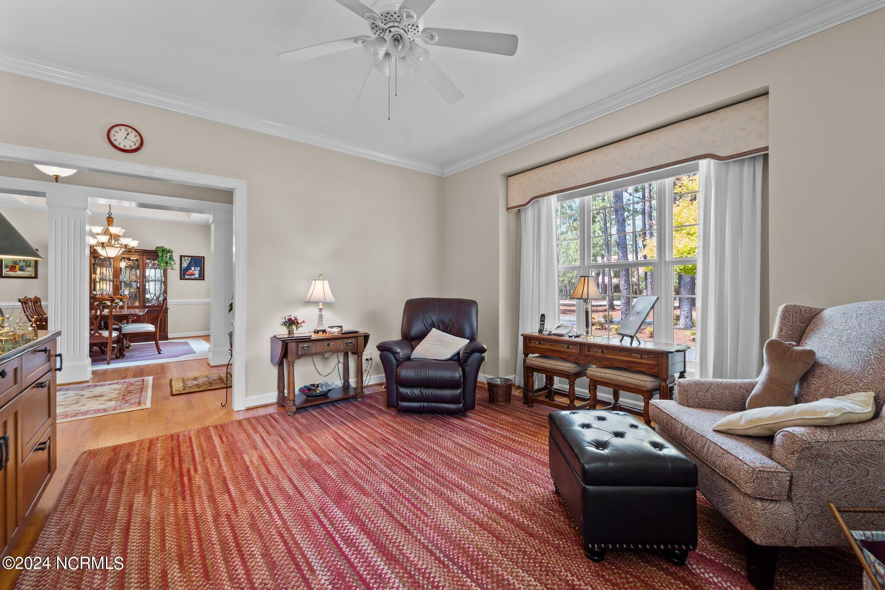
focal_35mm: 14
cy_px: 295
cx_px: 442
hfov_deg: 104.3
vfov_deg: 81.2
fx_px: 344
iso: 400
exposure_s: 1
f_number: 8
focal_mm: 14
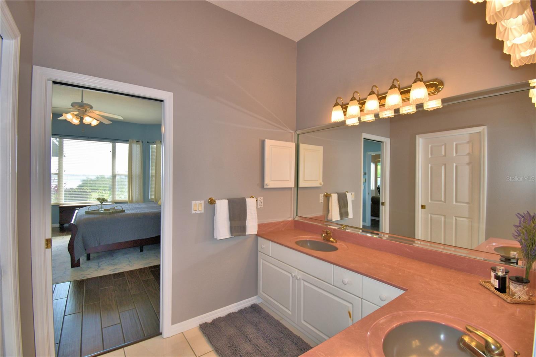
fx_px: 223
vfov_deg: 77.3
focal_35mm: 15
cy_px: 178
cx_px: 268
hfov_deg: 100.4
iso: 100
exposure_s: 1/125
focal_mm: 10
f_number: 4.5
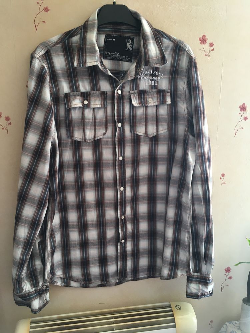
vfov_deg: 61.7
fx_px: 279
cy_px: 166
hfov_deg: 48.2
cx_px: 125
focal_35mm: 29
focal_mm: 4.15
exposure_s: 1/33
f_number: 2.2
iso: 100
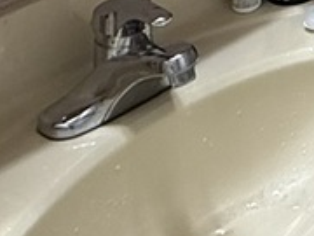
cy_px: -343
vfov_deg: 11.0
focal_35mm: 112
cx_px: 668
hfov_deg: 14.1
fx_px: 1016
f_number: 2.2
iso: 200
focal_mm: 2.22
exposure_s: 1/60
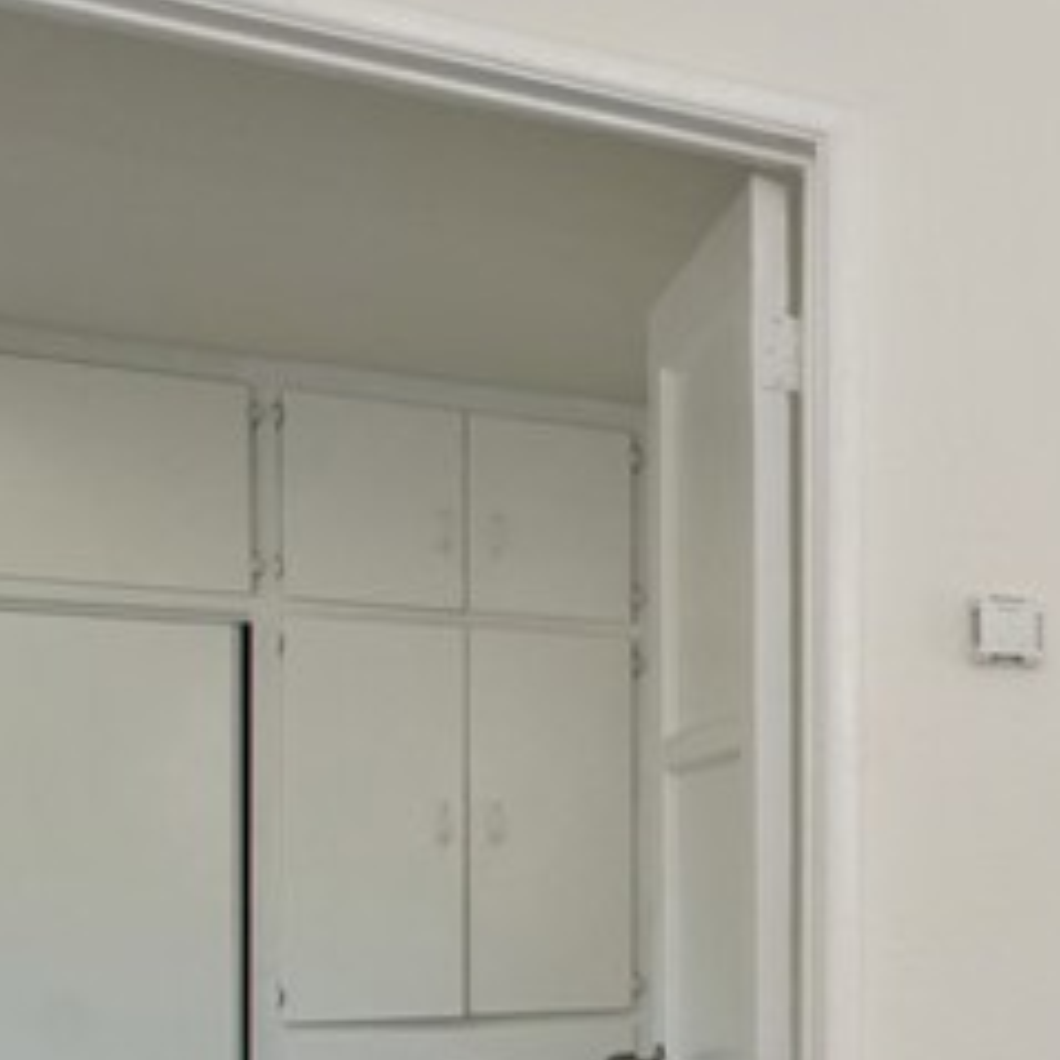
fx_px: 1767
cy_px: 925
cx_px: 2040
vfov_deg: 32.0
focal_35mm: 51
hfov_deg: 20.1
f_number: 5.6
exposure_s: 1/125
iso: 360
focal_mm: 14
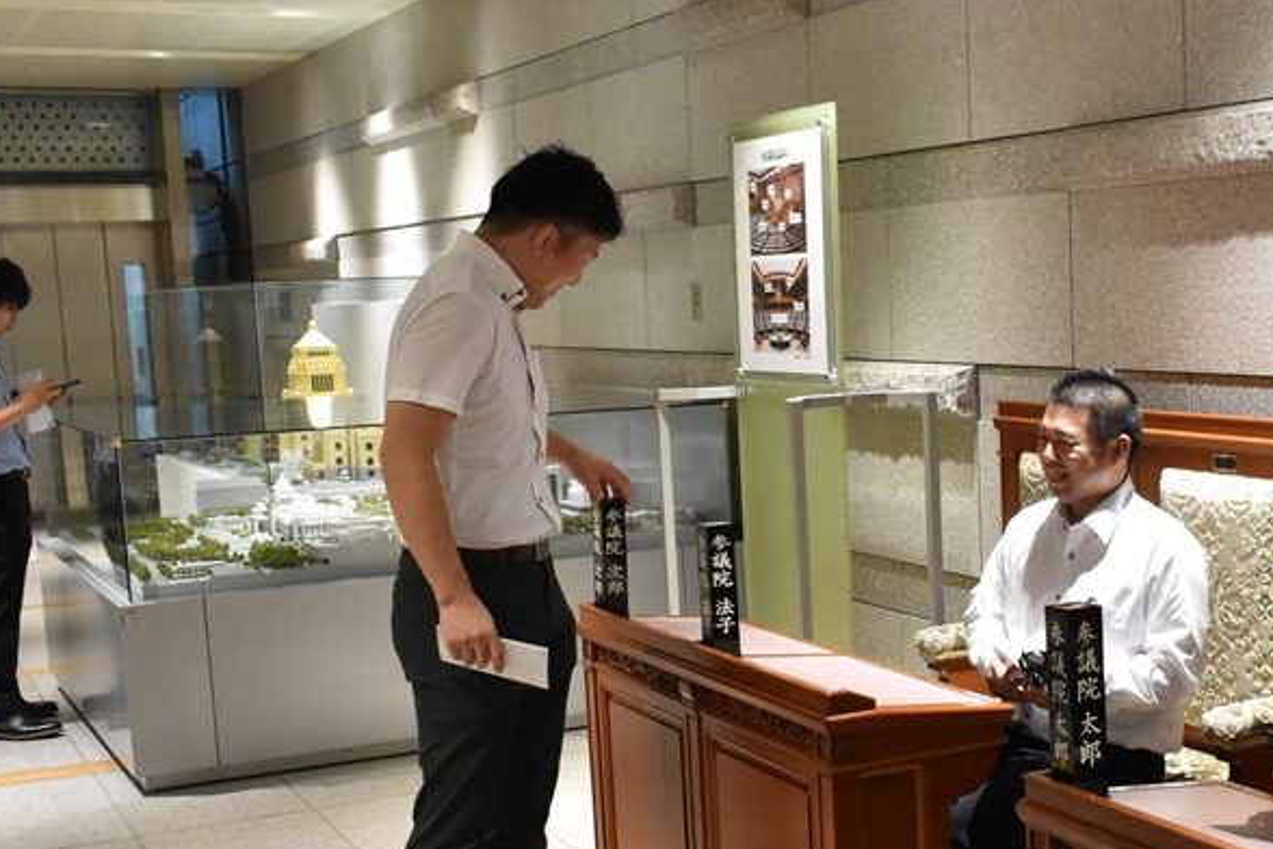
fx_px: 1662
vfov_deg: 28.3
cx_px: 769
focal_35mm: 47
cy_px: 615
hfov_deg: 41.7
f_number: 5.6
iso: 2500
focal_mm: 18
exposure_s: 1/160
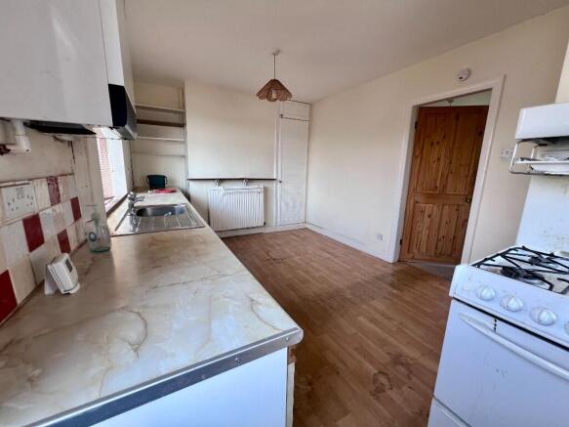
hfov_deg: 106.2
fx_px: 214
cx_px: 284
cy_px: 214
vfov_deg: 89.9
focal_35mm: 13
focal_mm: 1.57
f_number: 1.8
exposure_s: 1/99
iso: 32
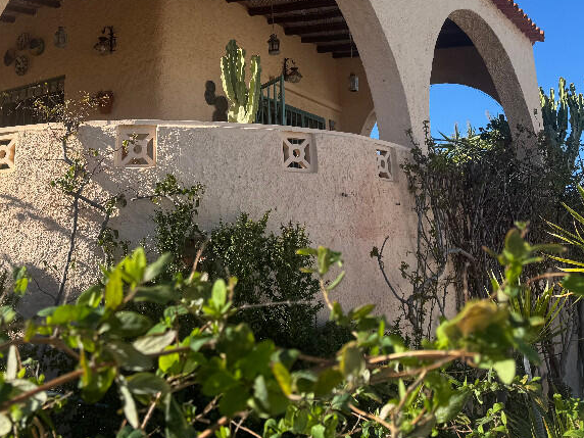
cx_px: 195
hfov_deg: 43.2
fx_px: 725
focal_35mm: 43
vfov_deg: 32.5
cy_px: 75
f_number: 1.78
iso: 80
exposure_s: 1/3413
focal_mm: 6.76
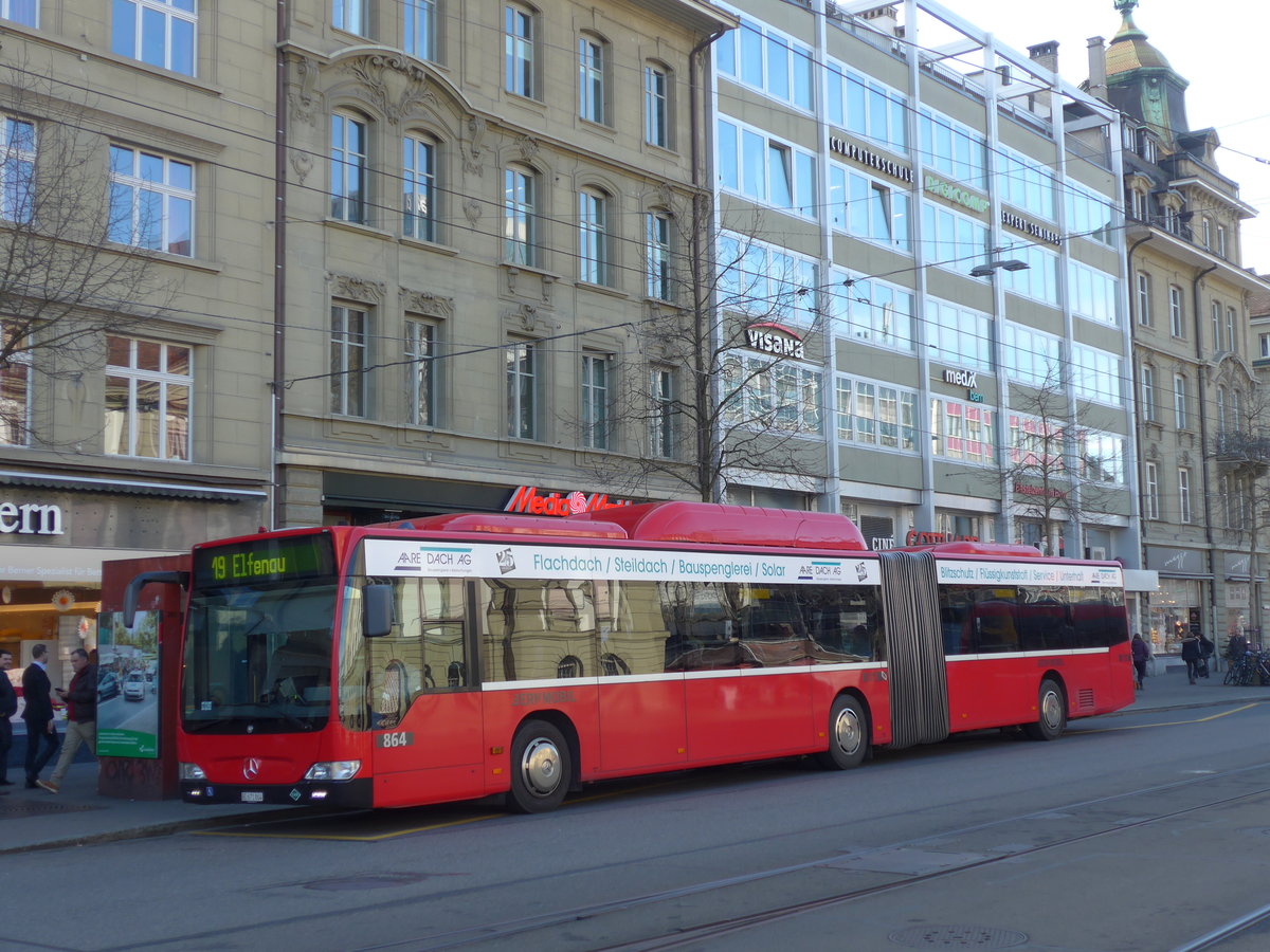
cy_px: 476
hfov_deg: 41.2
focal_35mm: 46
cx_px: 635
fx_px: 1688
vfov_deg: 31.5
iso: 80
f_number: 3
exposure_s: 1/250
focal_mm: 9.5
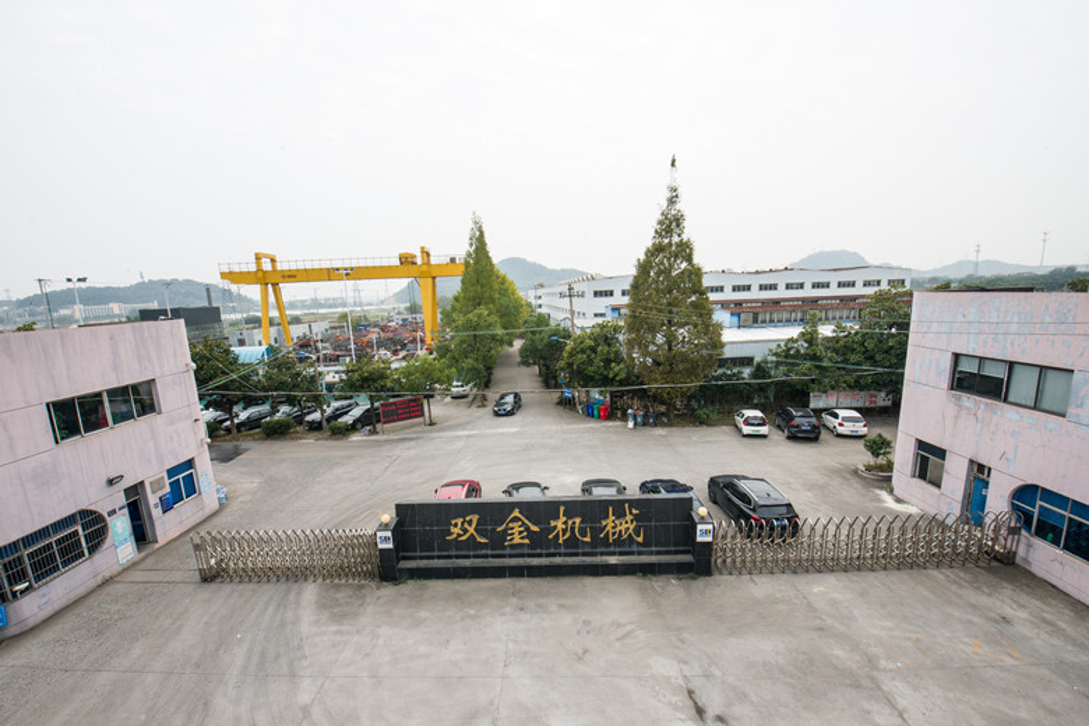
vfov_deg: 81.2
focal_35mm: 14
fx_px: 423
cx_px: 544
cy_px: 363
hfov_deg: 104.3
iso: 320
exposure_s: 1/125
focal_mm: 14
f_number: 18
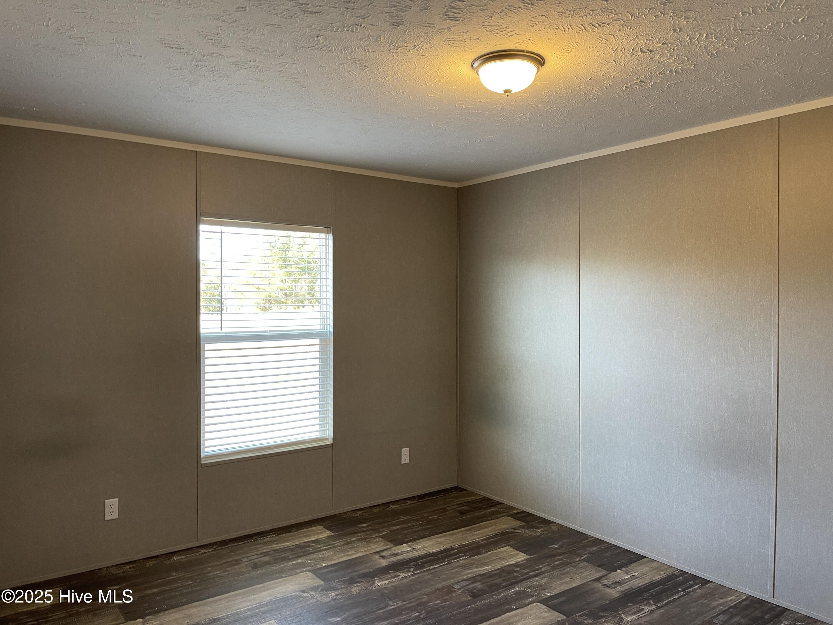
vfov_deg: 53.1
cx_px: 416
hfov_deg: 67.3
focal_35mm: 26
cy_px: 312
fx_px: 626
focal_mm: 5.1
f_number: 1.6
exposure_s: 1/60
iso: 100
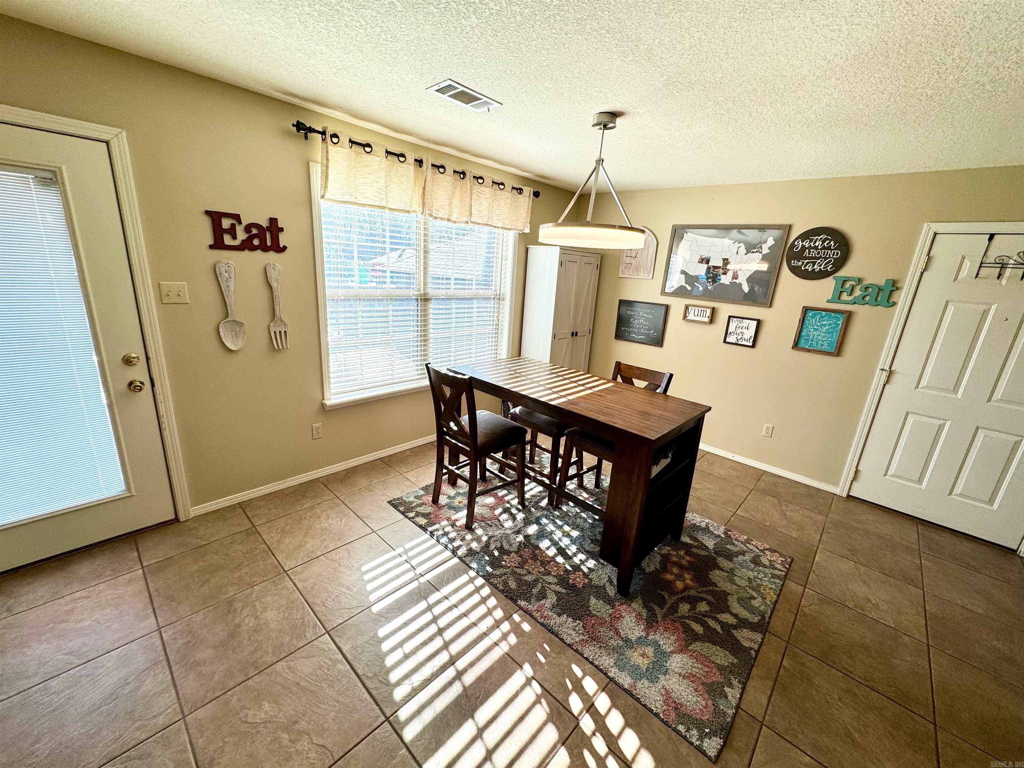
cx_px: 512
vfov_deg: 85.7
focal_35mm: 14
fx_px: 414
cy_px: 384
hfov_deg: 102.1
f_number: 2.2
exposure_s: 1/196
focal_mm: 2.22
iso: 40
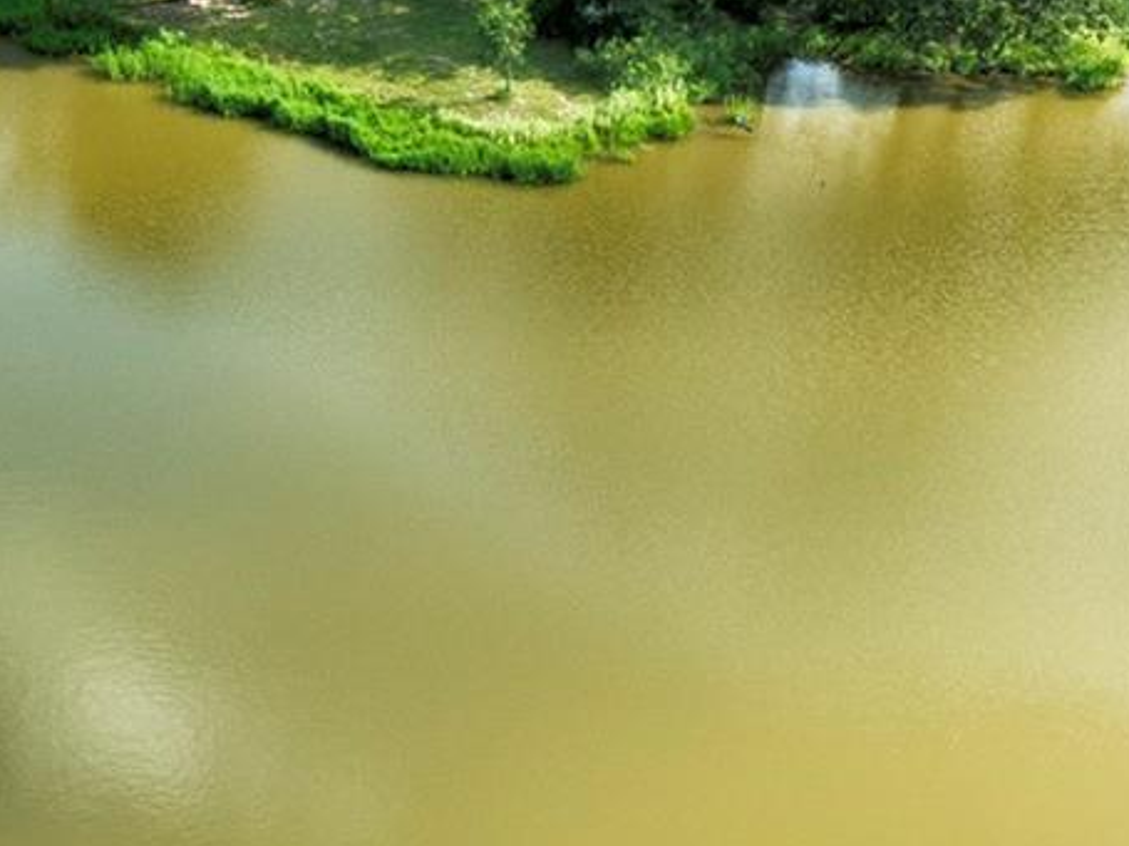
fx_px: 3521
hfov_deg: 17.3
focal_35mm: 108
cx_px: -246
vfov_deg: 13.5
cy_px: 805
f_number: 2.8
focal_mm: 12.29
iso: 100
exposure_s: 1/800
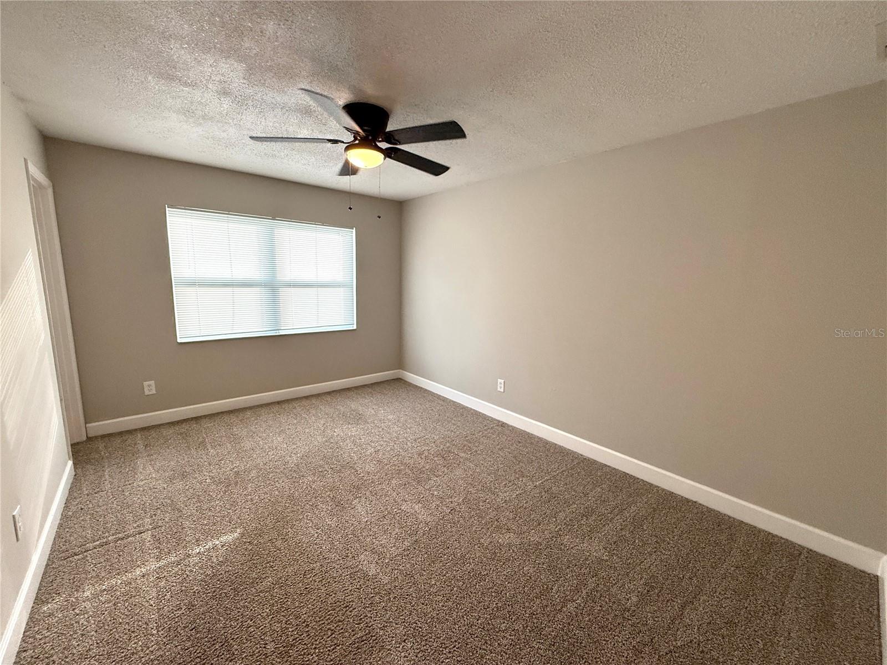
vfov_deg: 85.7
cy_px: 332
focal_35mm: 14
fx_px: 359
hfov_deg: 102.1
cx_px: 444
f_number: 2.2
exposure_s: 1/120
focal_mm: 2.22
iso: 250
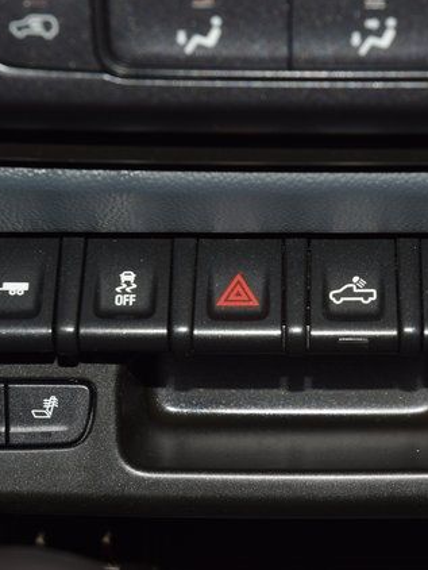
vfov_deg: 12.9
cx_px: 302
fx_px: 2520
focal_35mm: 153
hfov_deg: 9.7
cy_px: 283
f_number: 8
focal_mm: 70
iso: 100
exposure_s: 1/125
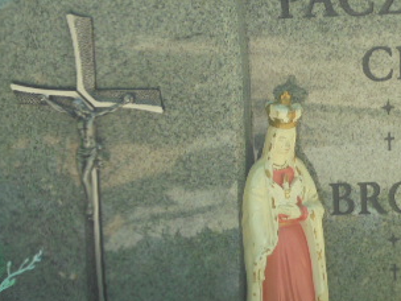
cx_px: 310
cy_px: 106
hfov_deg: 18.9
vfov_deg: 14.3
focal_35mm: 103
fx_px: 1193
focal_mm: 8.9
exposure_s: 1/50
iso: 100
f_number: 4.8
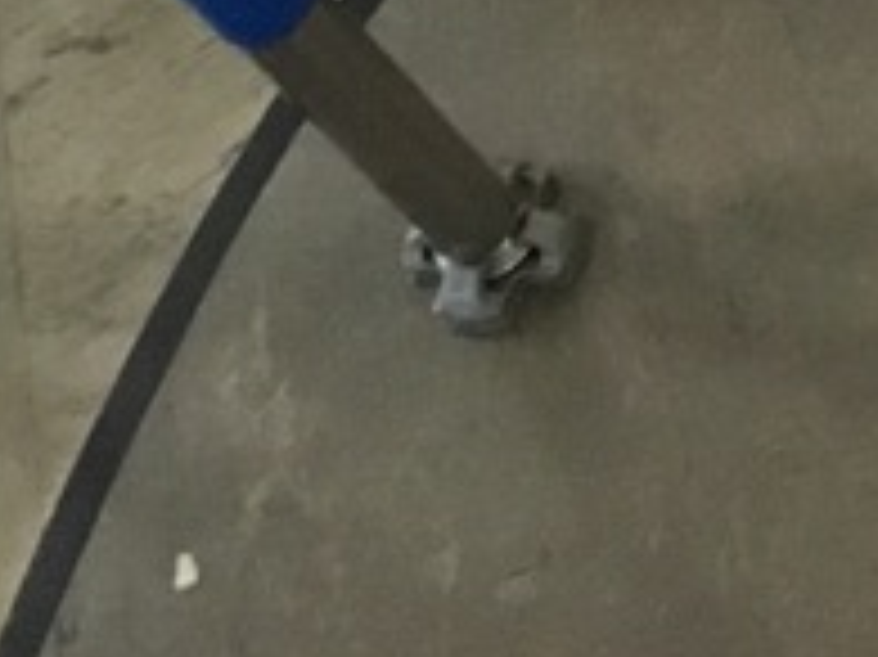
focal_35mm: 163
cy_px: -918
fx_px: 4132
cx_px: 2049
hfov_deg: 10.6
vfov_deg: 8.3
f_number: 2.4
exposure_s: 1/15
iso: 200
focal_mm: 3.3
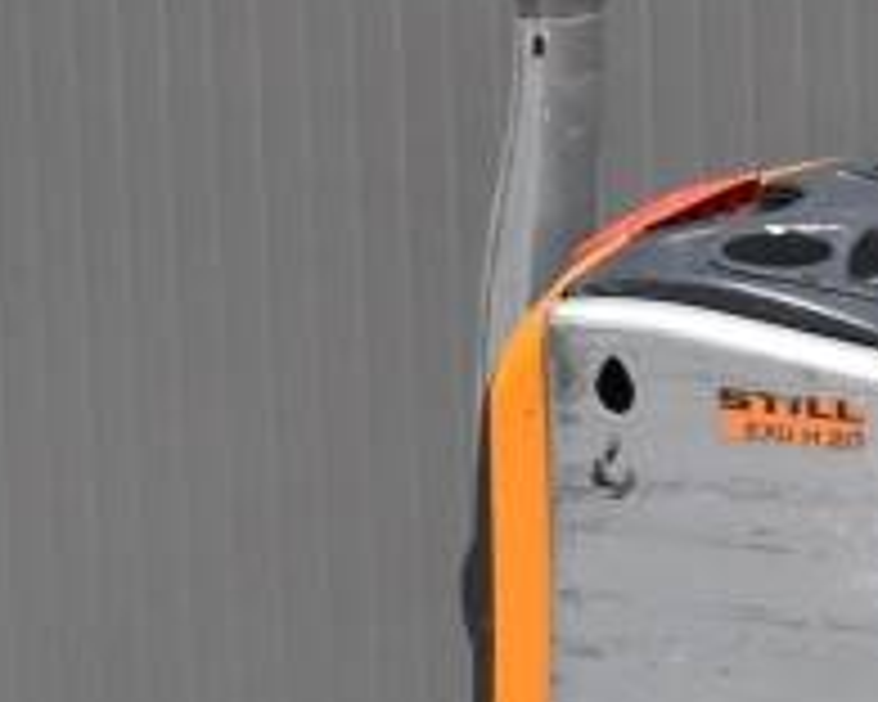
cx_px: 1414
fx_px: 6314
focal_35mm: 243
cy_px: 518
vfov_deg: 6.4
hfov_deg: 7.8
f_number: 5.6
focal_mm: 28
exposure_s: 1/50
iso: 1600
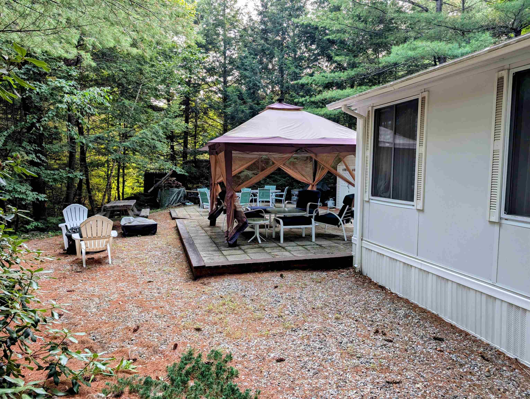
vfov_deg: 56.9
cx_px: 265
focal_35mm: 24
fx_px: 368
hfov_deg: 71.5
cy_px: 200
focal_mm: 6.9
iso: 17
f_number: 1.68
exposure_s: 1/104
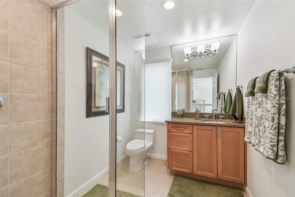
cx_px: 148
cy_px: 98
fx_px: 123
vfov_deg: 77.3
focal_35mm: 15
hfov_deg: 100.4
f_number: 7.1
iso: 100
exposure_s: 1/20
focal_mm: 10
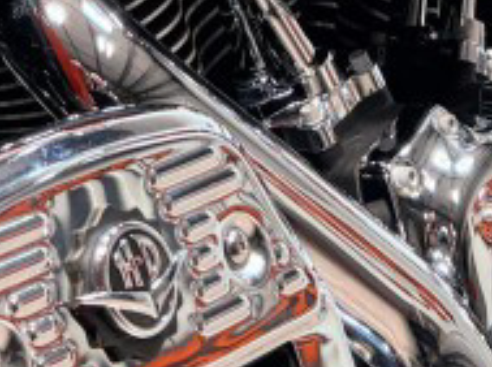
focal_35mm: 147
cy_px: -388
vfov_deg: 9.4
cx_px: 243
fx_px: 2085
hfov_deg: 13.5
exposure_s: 1/120
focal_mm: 5.96
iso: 50
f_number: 1.6
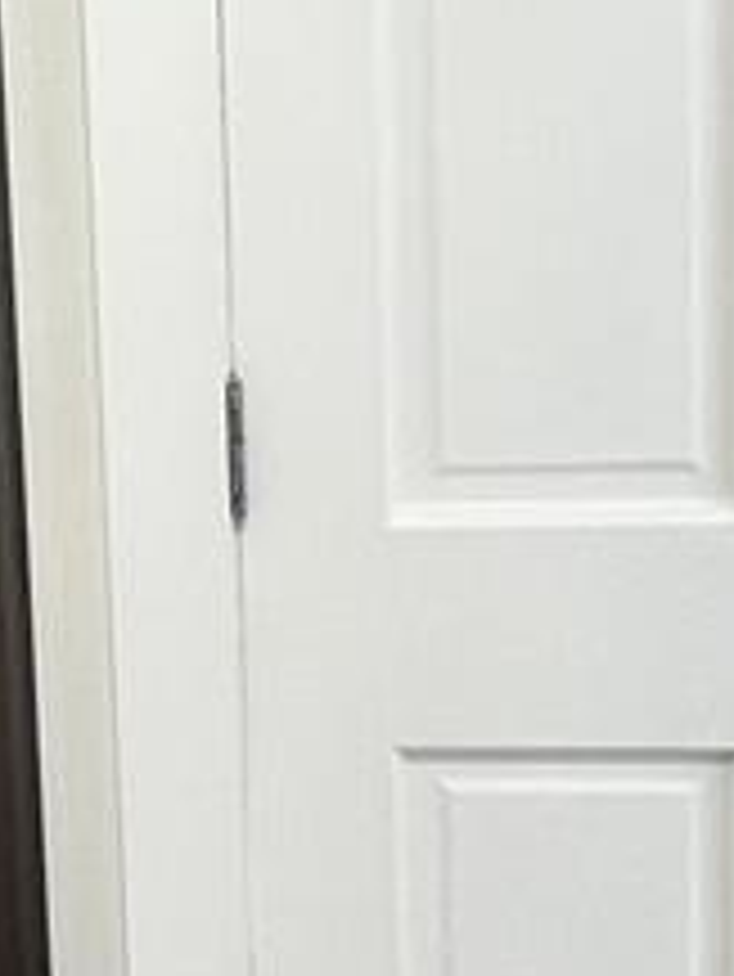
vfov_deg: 26.3
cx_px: -428
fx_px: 2034
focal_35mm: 72
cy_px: 126
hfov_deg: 17.9
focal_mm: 1.57
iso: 160
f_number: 1.8
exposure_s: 1/60
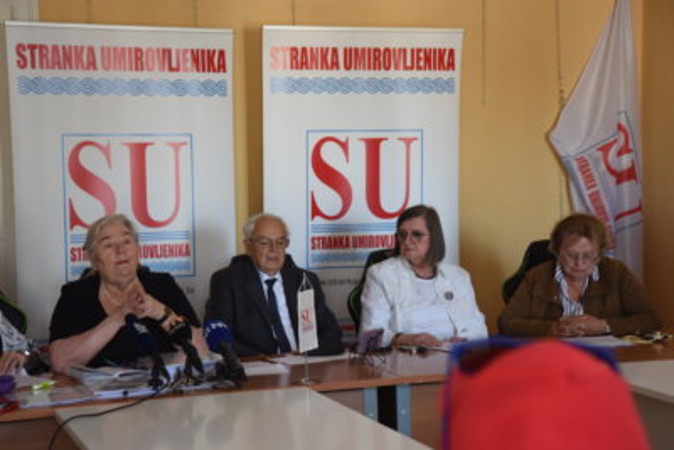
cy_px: 225
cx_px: 337
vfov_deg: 17.5
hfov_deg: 26.0
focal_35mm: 78
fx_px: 1461
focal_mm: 78
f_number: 5.3
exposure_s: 1/60
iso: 2000
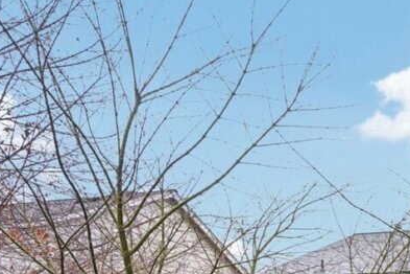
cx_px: 583
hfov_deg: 27.0
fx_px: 649
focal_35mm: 57
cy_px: 445
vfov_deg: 19.6
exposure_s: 1/30
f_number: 8
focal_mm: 16
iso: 400
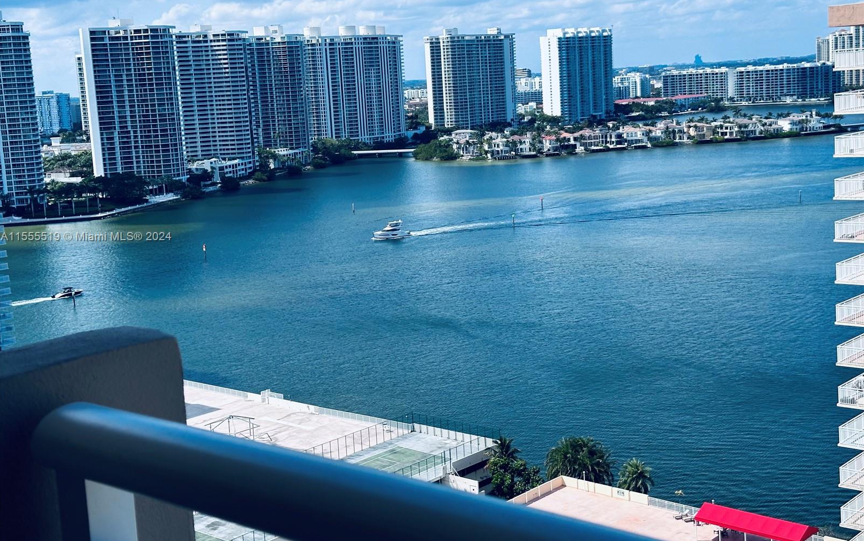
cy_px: 237
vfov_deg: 25.3
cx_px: 431
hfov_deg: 39.6
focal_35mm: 51
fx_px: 1201
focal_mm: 6.86
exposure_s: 1/4566
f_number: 1.78
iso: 64
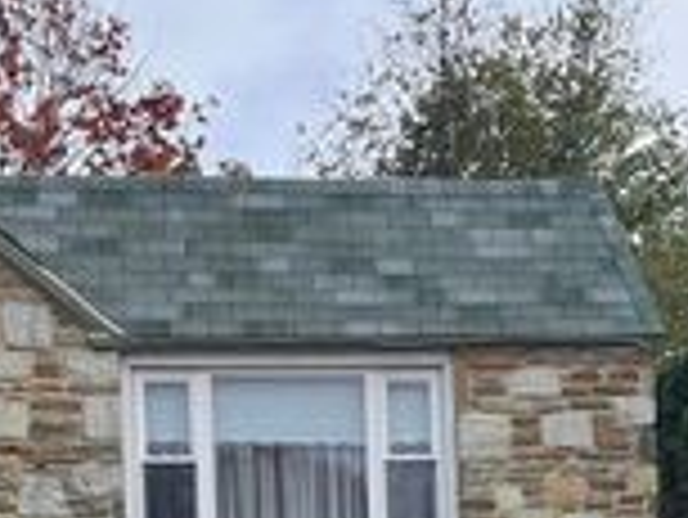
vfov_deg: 16.3
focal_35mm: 85
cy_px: 714
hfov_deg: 23.0
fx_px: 1691
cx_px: 355
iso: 50
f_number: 1.6
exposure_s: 1/1129
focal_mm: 5.1
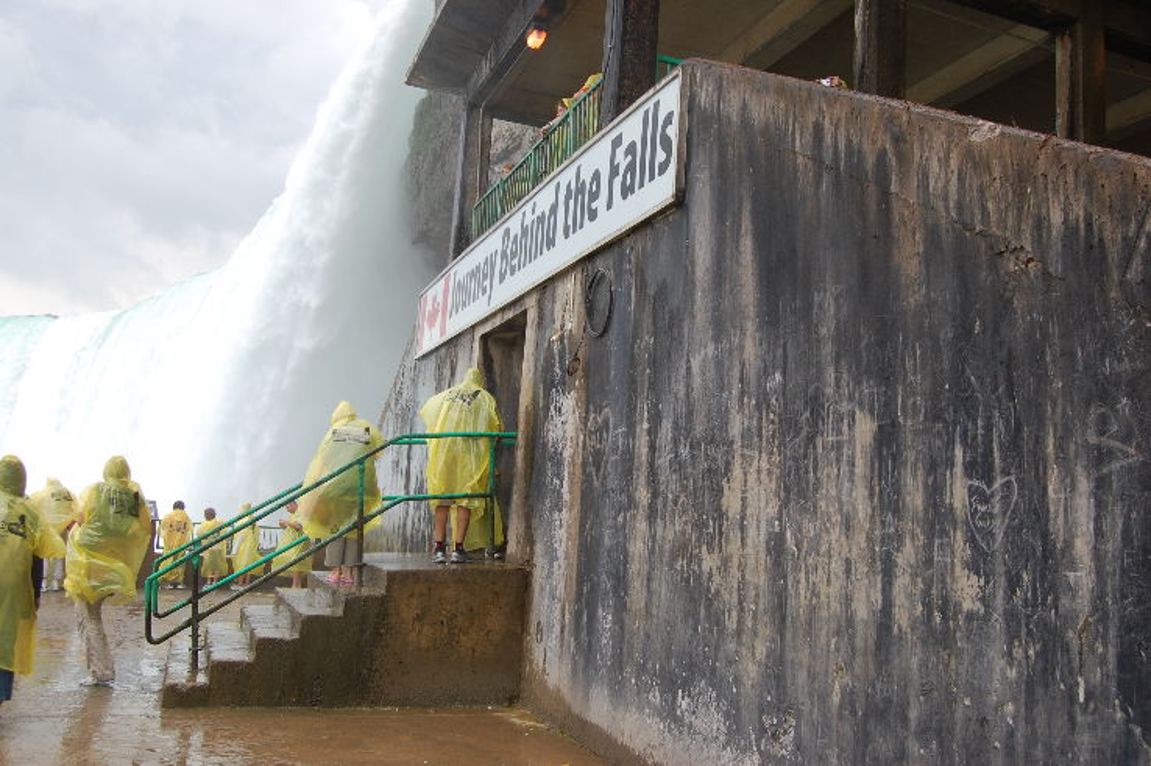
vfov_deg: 39.9
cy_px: 383
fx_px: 1054
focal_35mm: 33
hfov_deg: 57.3
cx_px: 576
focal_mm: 22
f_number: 6.3
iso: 200
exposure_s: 1/160
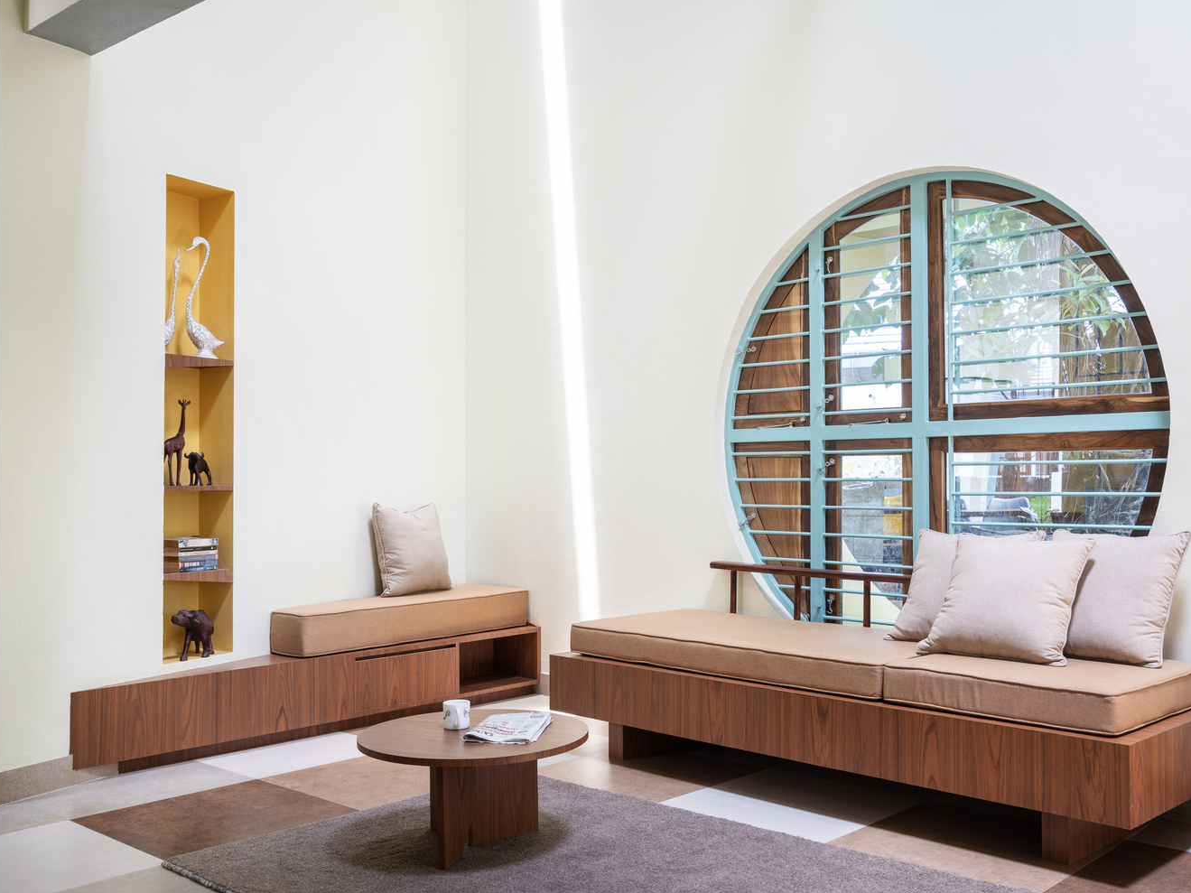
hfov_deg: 52.5
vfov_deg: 40.7
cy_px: 450
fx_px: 1204
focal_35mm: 35
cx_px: 665
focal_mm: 32
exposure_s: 1/5
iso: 100
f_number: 9
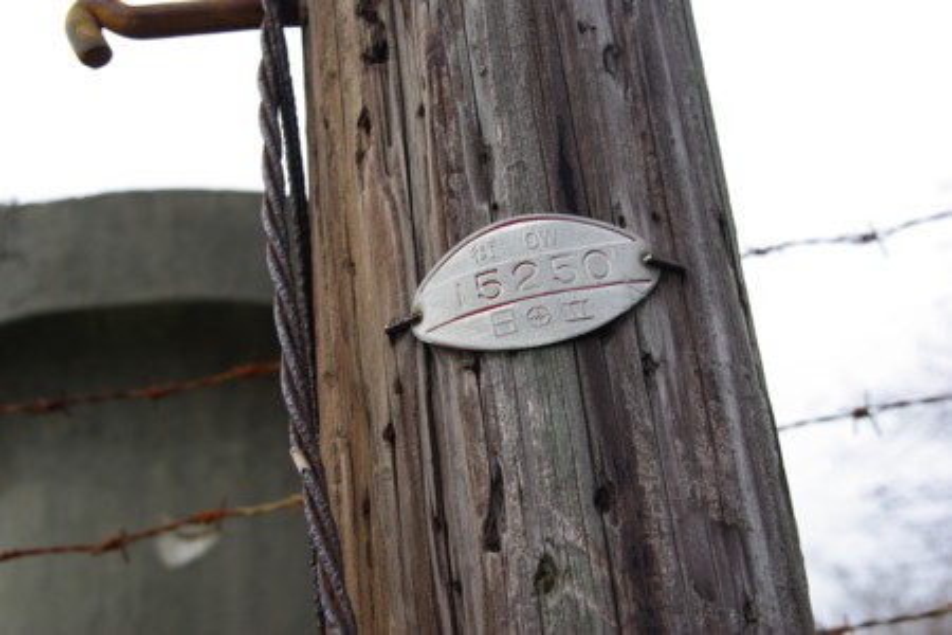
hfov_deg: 33.4
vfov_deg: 22.6
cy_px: 318
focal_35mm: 60
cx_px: 476
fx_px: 1587
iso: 100
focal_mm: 40
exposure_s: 1/180
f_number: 6.7
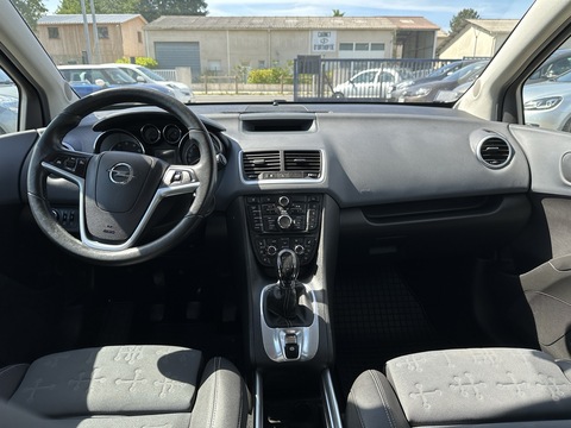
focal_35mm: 24
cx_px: 286
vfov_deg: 56.8
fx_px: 396
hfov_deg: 71.6
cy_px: 214
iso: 80
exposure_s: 1/638
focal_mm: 6.86
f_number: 1.78
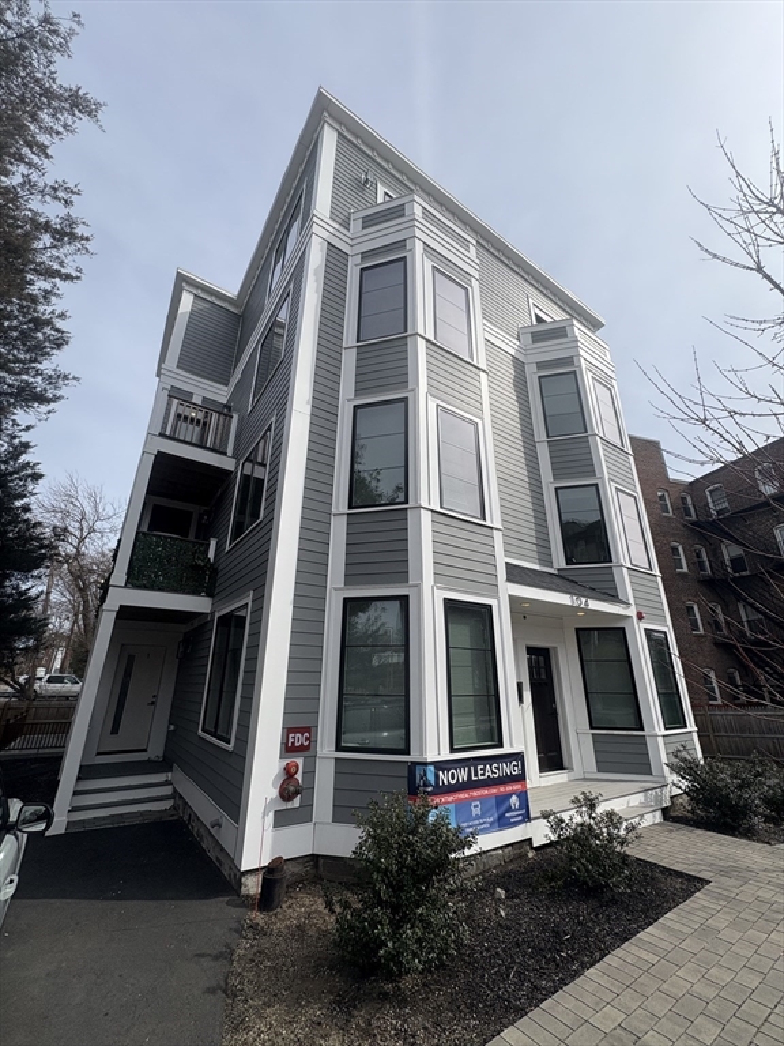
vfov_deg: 102.1
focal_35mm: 14
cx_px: 392
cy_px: 523
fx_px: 423
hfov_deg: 85.7
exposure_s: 1/2415
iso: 50
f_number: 2.2
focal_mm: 2.22
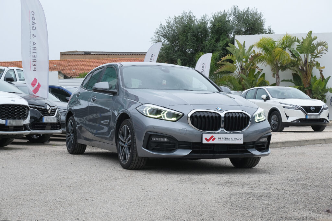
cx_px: 166
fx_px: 627
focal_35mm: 68
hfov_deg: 29.7
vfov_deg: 20.0
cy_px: 110
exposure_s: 1/80
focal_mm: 45
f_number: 8
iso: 160
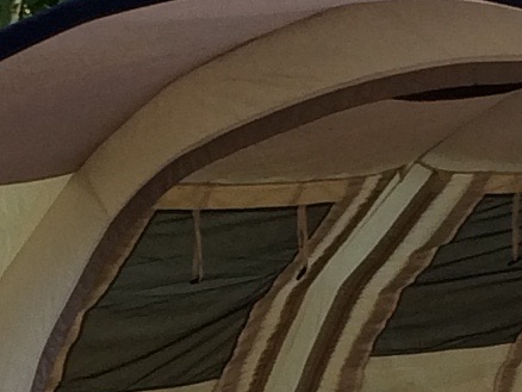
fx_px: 3259
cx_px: -114
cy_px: 598
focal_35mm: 216
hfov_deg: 9.0
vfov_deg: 6.8
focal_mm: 4.15
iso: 32
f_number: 2.2
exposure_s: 1/50
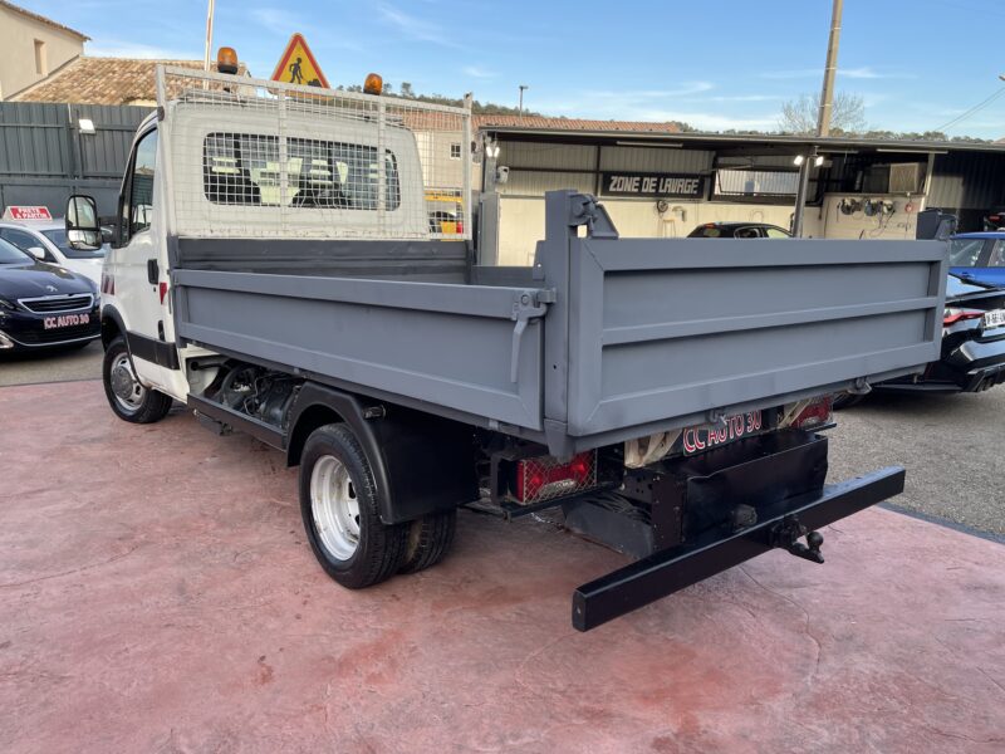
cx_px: 502
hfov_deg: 67.3
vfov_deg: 53.1
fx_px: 755
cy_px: 377
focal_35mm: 26
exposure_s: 1/386
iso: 32
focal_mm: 5.1
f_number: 1.6
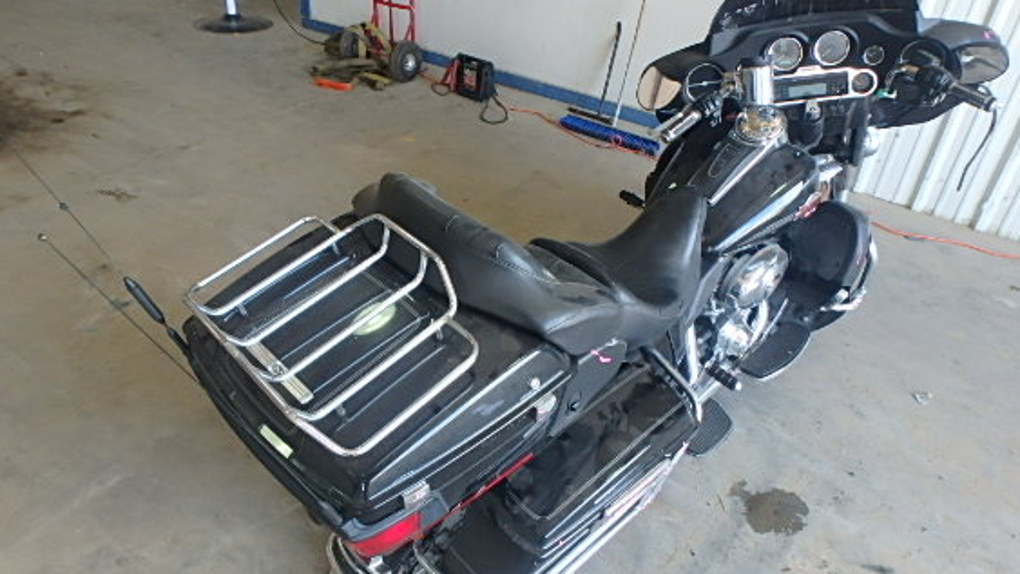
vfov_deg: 44.4
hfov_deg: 71.9
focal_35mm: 26
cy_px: 315
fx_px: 703
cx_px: 504
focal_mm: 3.7
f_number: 3.5
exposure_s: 1/60
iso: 200
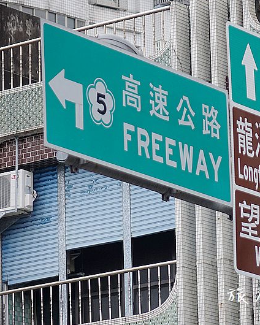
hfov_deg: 5.5
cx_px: 193
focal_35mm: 283
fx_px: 2722
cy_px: 162
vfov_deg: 6.8
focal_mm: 73.19
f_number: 2.8
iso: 200
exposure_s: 1/200
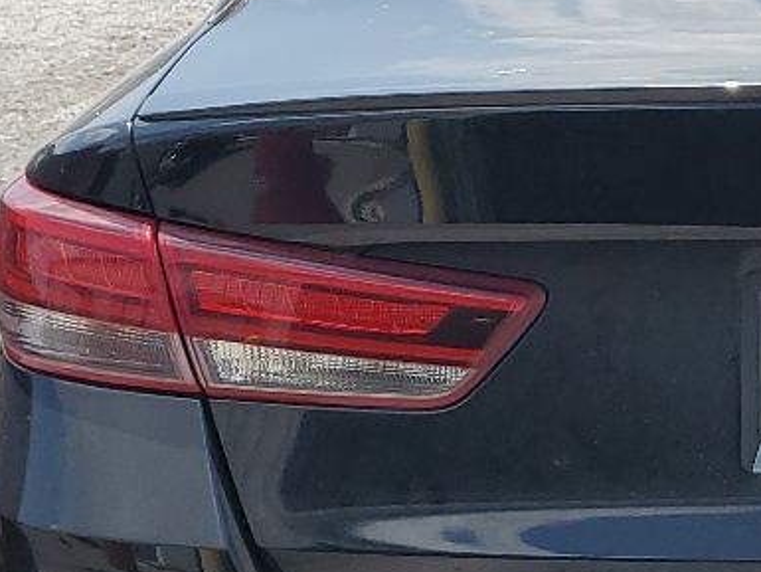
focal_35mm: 108
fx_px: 2375
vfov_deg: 13.7
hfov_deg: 17.5
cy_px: 396
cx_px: 882
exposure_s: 1/2500
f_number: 1.5
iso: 50
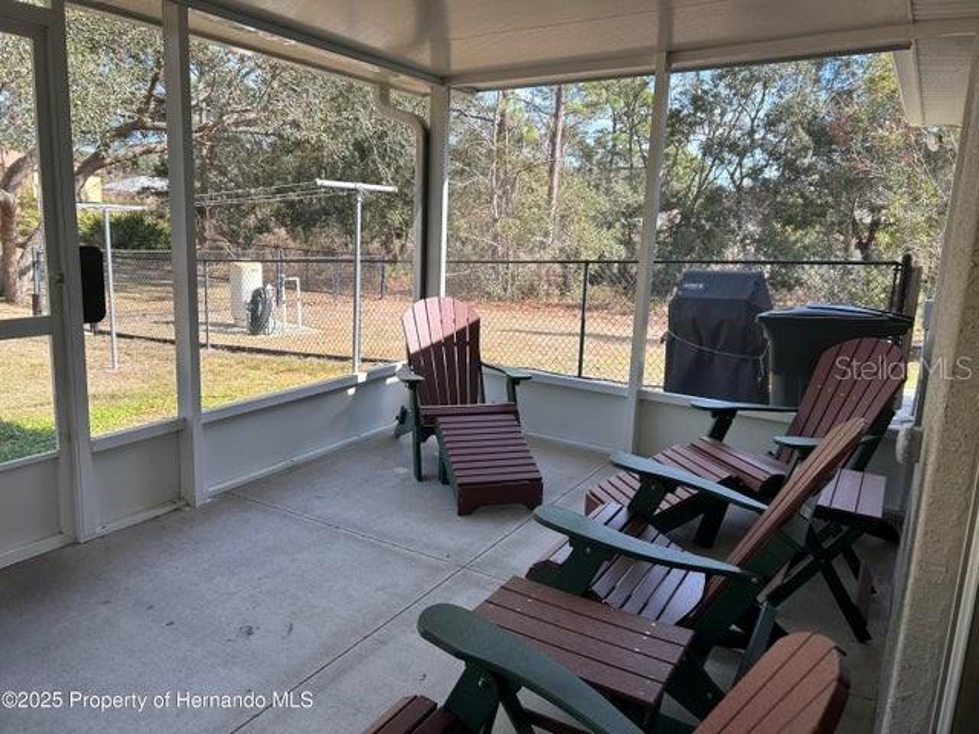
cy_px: 367
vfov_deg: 53.1
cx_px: 490
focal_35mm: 26
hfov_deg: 67.3
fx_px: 735
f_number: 1.5
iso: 50
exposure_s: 1/407
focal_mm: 5.7
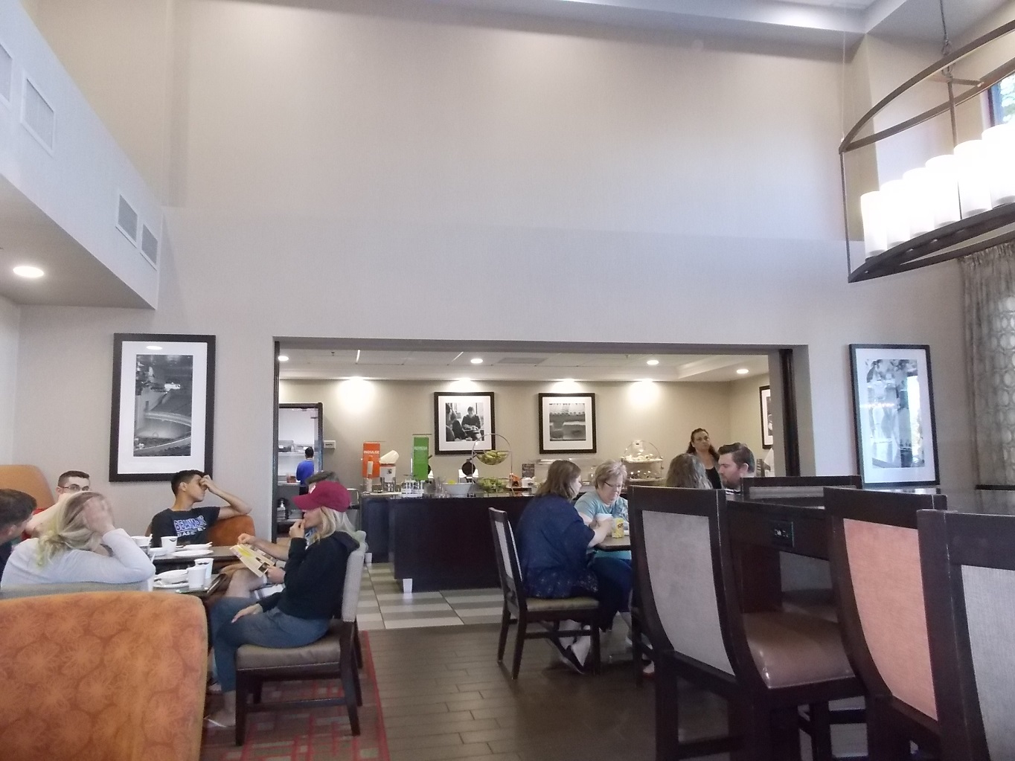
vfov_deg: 53.1
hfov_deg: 67.3
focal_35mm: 26
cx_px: 508
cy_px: 380
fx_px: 762
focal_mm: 4.6
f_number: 3.2
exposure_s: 1/25
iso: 450
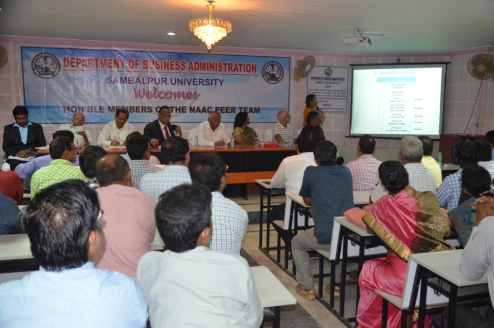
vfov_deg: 36.7
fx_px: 493
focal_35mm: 36
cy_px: 164
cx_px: 247
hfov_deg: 53.2
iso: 1100
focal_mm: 24
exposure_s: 1/60
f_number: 3.8
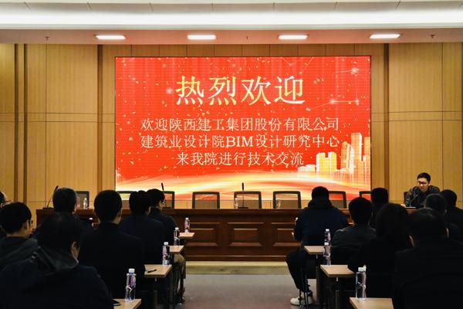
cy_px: 154
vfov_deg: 24.6
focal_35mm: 55
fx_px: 707
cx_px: 232
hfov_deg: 36.2
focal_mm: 46
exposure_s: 1/500
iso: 8000
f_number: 11
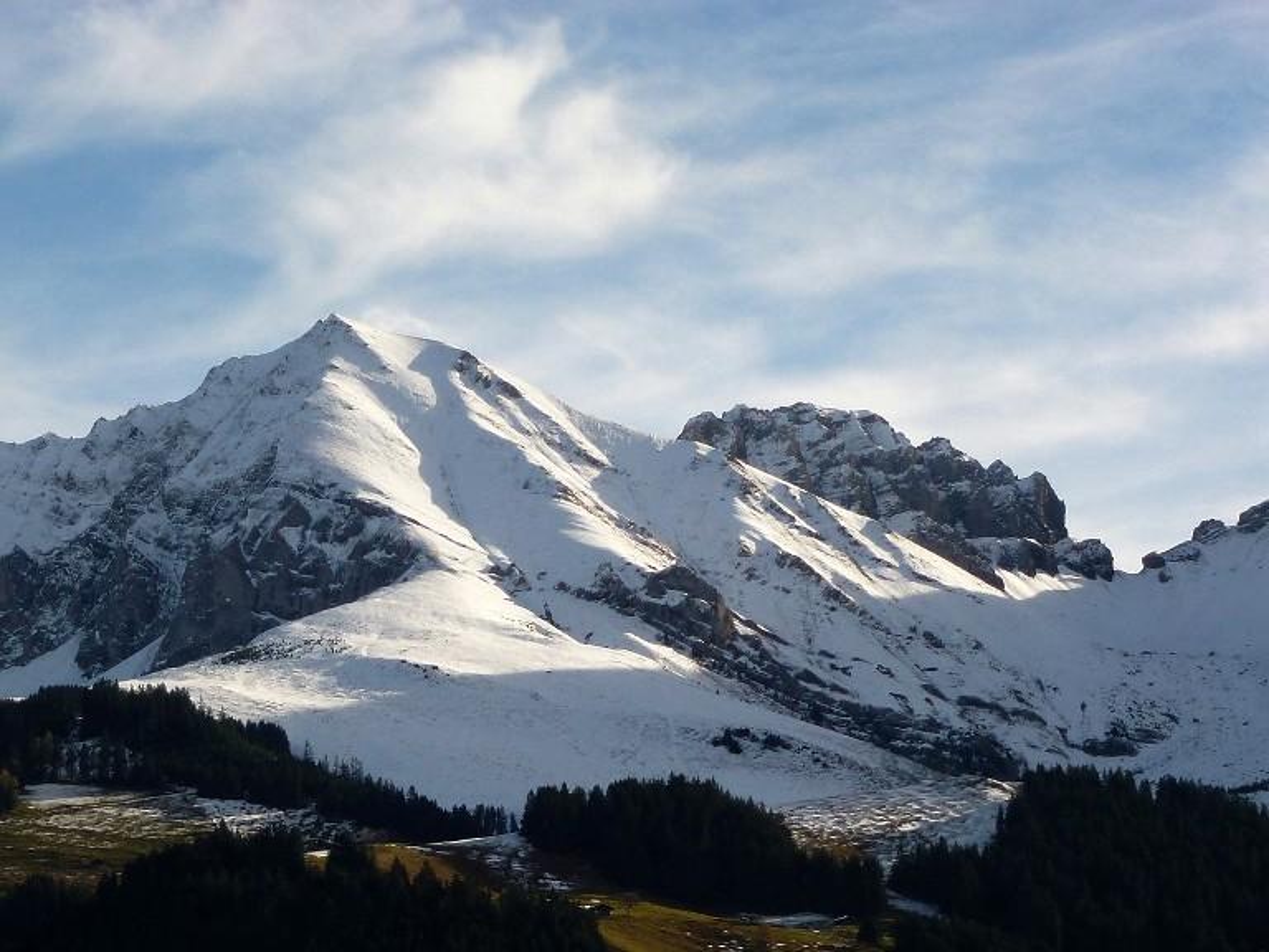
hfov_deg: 36.8
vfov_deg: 28.0
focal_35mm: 52
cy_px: 476
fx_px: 1906
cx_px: 634
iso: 100
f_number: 4.3
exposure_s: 1/640
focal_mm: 9.4
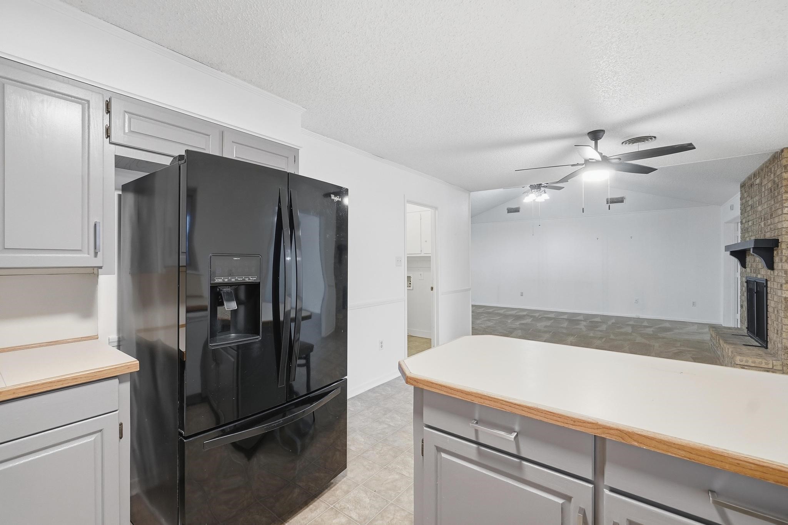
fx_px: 328
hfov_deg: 100.4
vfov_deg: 77.3
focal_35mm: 15
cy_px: 262
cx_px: 394
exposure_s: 1/125
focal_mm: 10
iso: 640
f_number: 8
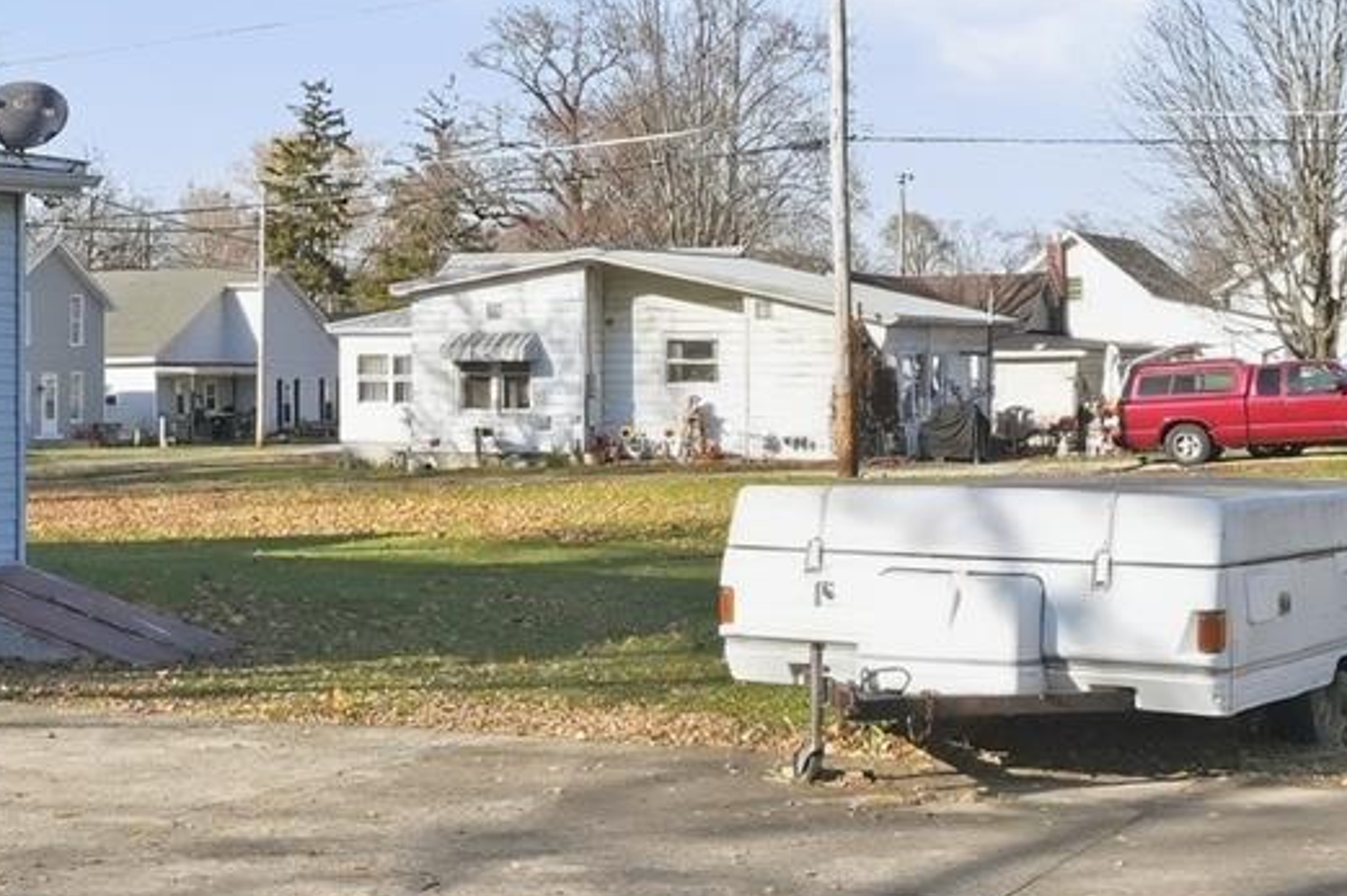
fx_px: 2693
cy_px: 358
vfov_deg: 18.9
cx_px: 93
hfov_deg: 26.9
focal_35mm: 72
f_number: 4
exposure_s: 1/4000
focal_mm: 10
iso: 800
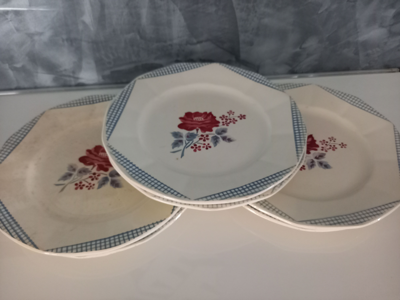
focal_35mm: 25
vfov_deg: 54.9
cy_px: 150
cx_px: 200
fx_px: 289
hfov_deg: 69.4
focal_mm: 4.6
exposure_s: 1/20
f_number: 2
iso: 1000
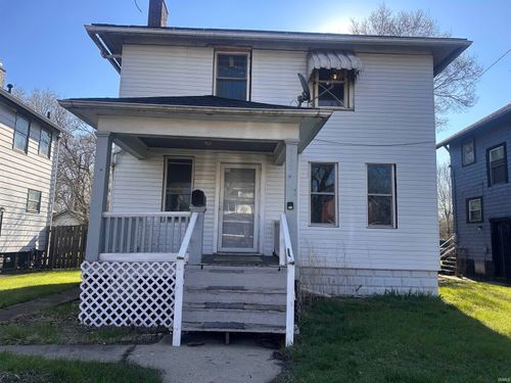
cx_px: 256
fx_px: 354
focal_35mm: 24
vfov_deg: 56.8
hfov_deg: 71.6
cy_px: 192
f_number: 1.78
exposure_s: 1/1517
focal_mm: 6.86
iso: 80
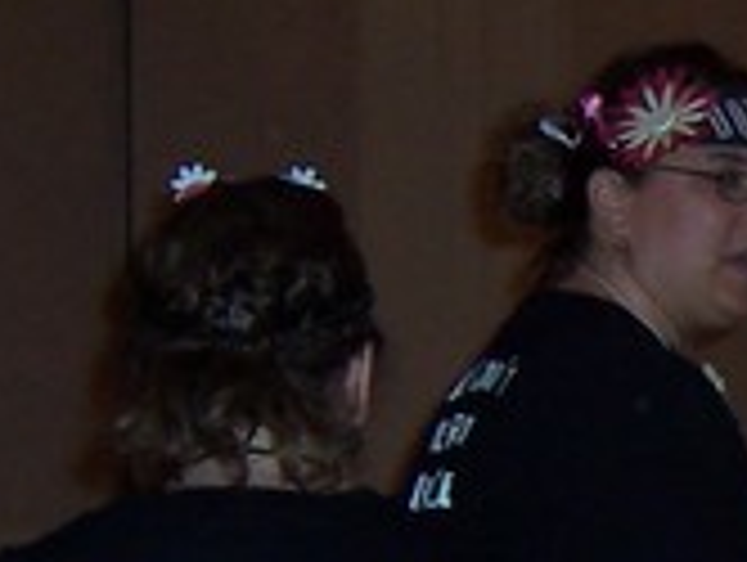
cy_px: 701
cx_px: 1422
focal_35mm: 156
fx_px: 3371
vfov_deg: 9.4
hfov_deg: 11.5
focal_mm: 5.6
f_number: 2.8
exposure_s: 1/60
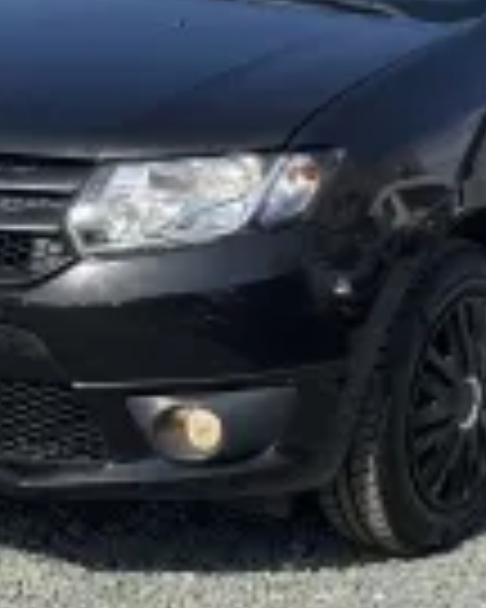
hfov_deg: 12.3
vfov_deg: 15.3
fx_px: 2247
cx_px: 374
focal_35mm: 125
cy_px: 140
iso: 64
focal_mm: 6.76
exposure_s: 1/3096
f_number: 1.78
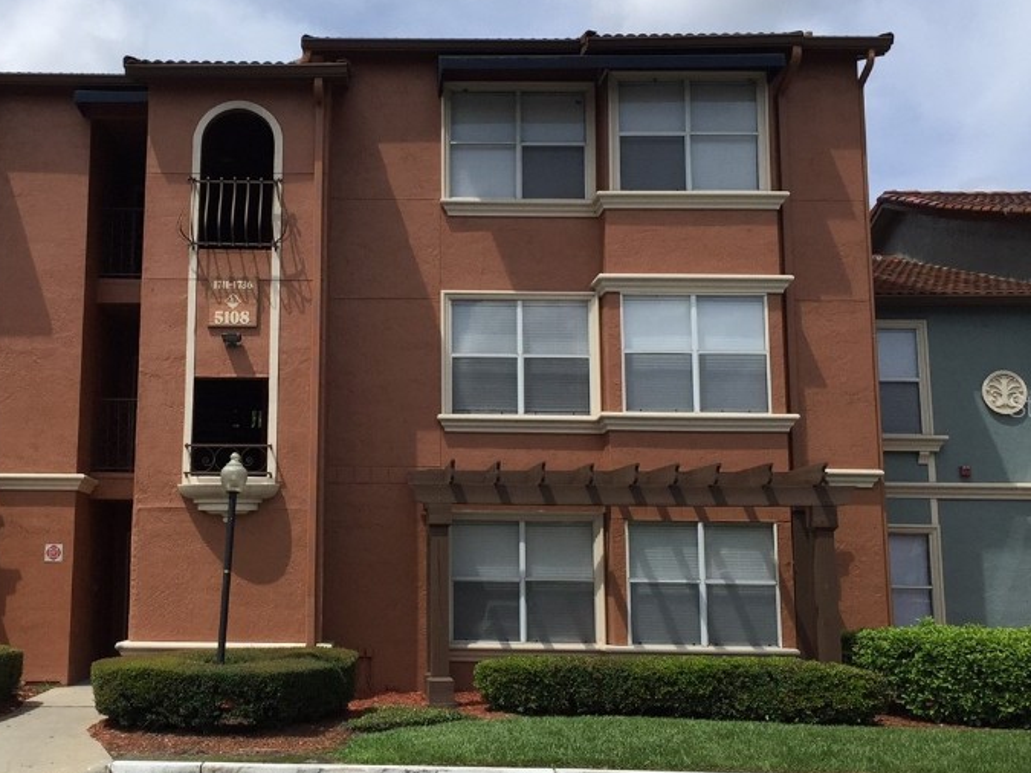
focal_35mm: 44
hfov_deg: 42.5
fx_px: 1310
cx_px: 371
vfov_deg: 32.9
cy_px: 405
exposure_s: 1/2825
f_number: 2.2
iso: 32
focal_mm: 4.15
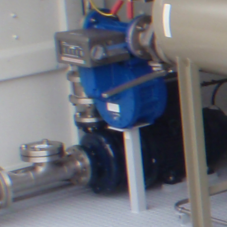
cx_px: 648
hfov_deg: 7.6
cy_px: 233
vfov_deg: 8.5
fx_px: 1521
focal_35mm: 205
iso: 64
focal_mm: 5
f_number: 3.5
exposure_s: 1/40
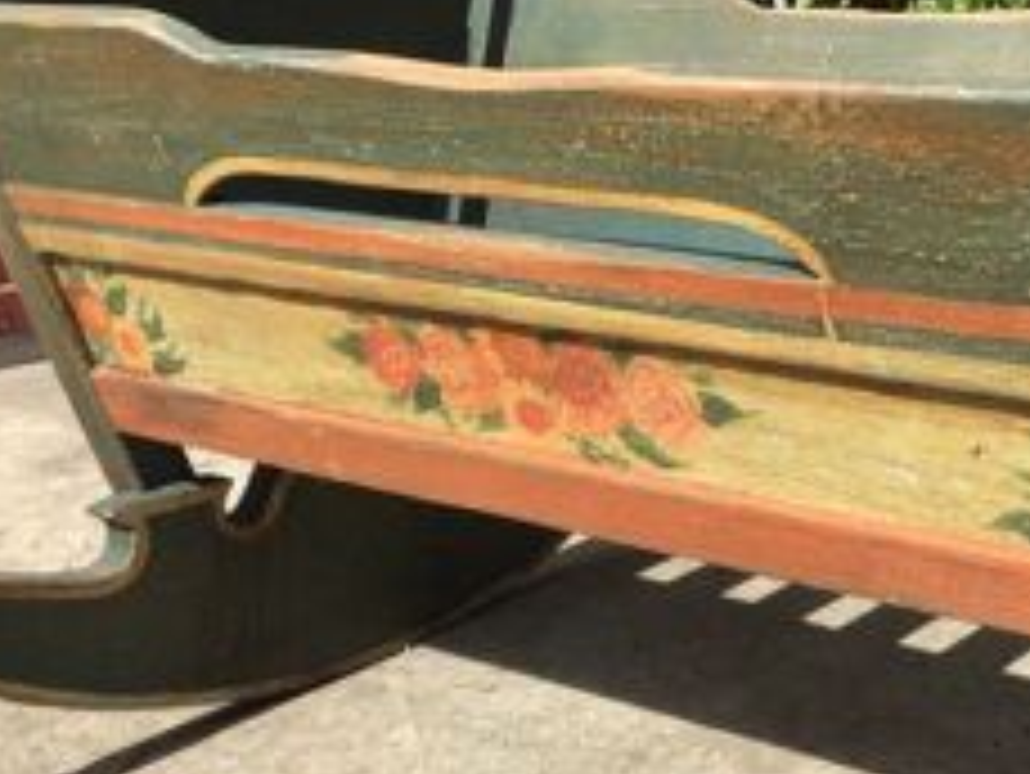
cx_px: 742
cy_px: 441
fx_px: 1935
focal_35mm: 65
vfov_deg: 22.6
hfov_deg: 29.4
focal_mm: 3.3
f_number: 2.4
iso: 25
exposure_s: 1/1148
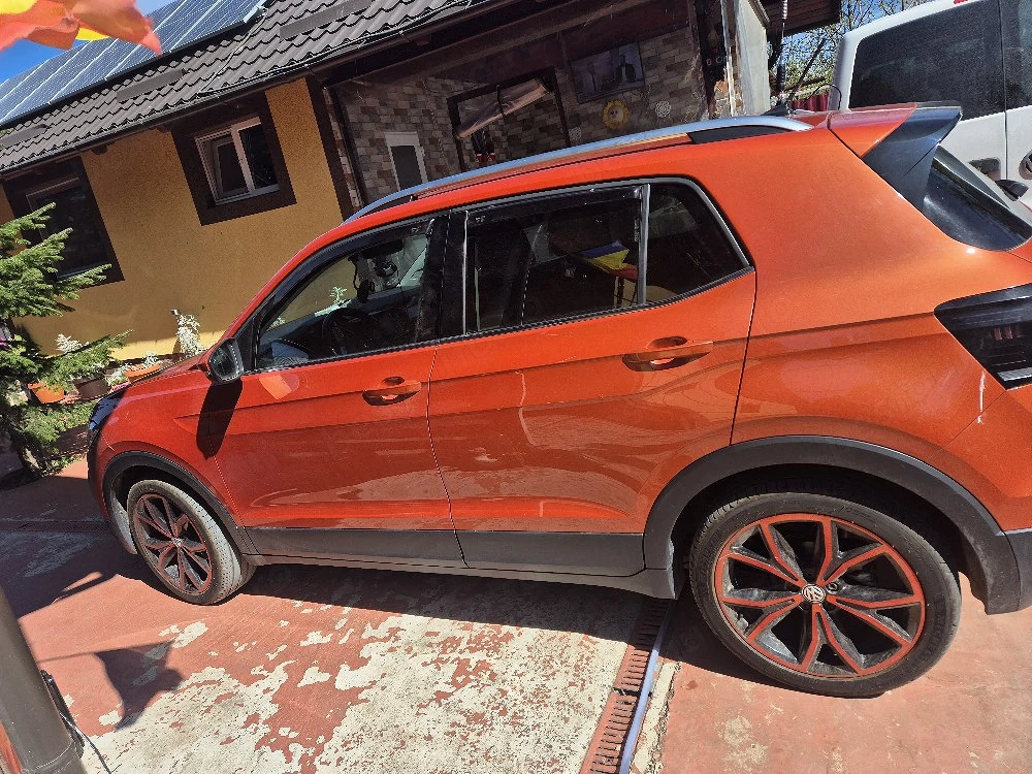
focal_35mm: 23
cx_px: 516
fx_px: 686
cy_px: 387
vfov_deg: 58.9
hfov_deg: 73.9
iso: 25
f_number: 1.8
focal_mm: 5.4
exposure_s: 1/2000
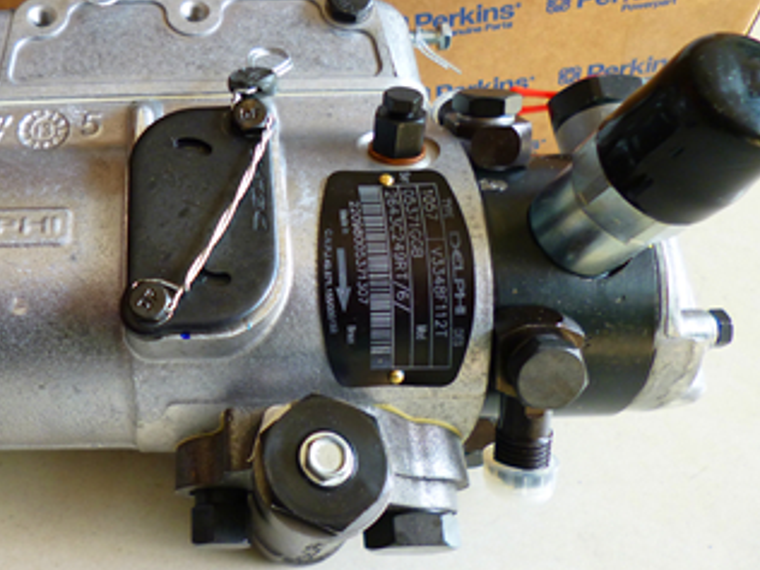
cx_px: 192
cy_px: 198
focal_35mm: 38
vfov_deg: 37.4
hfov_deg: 47.2
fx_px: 834
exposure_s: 1/80
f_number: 2.5
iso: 100
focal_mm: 4.3
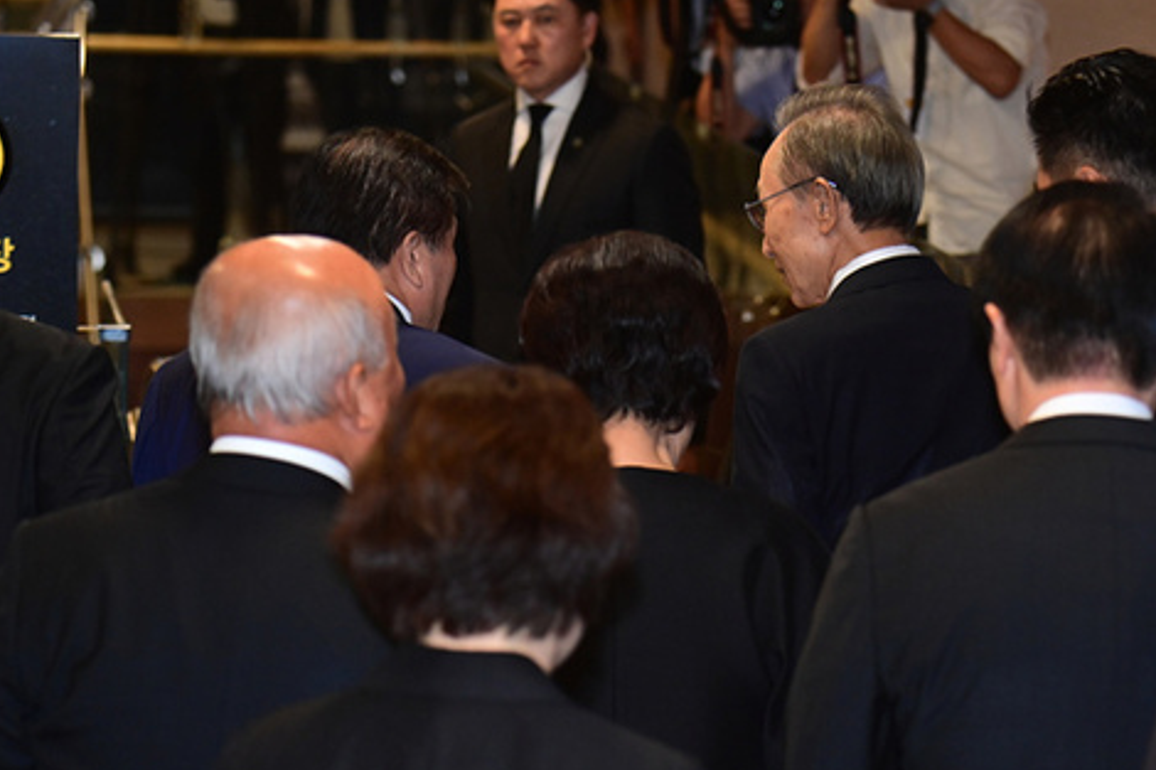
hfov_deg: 11.2
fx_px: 5906
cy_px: 424
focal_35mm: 184
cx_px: 708
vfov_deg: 7.5
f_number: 5
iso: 3200
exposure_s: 1/250
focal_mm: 135
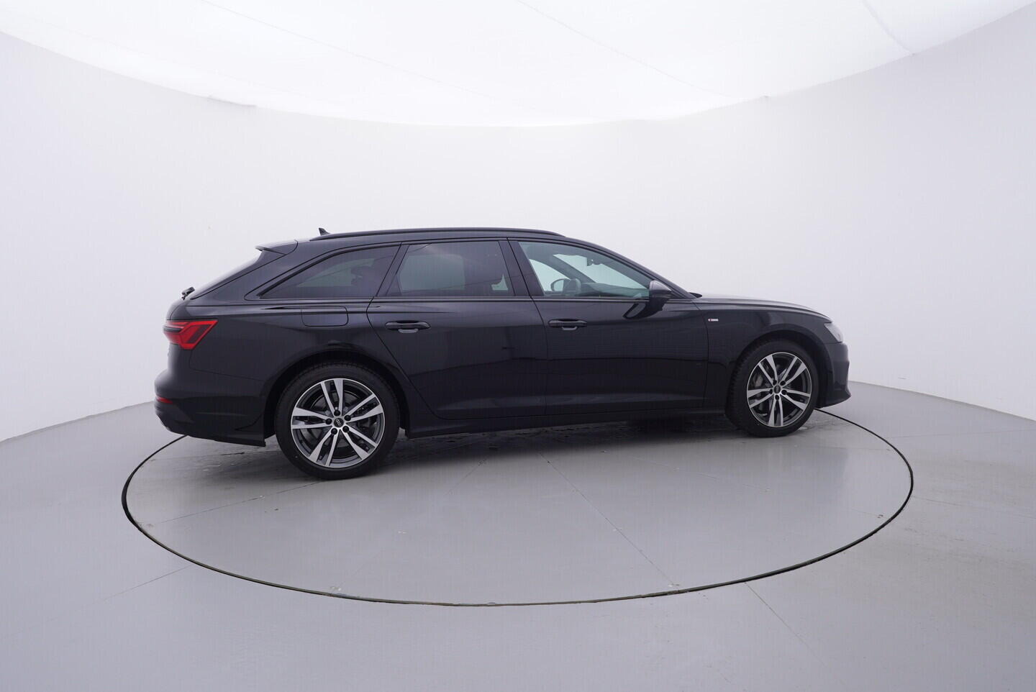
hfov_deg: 77.3
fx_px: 648
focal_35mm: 22
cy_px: 346
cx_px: 518
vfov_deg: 56.2
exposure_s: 1/80
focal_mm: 15
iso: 200
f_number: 5
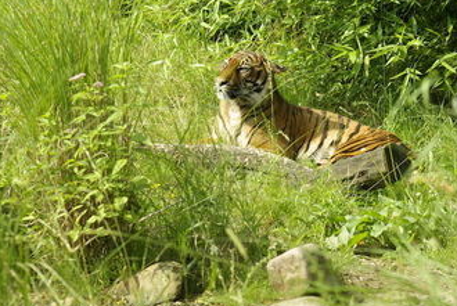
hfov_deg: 9.4
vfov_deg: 6.3
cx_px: 294
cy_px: 118
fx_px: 2793
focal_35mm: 220
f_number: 6.7
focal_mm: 105
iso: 100
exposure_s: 1/125
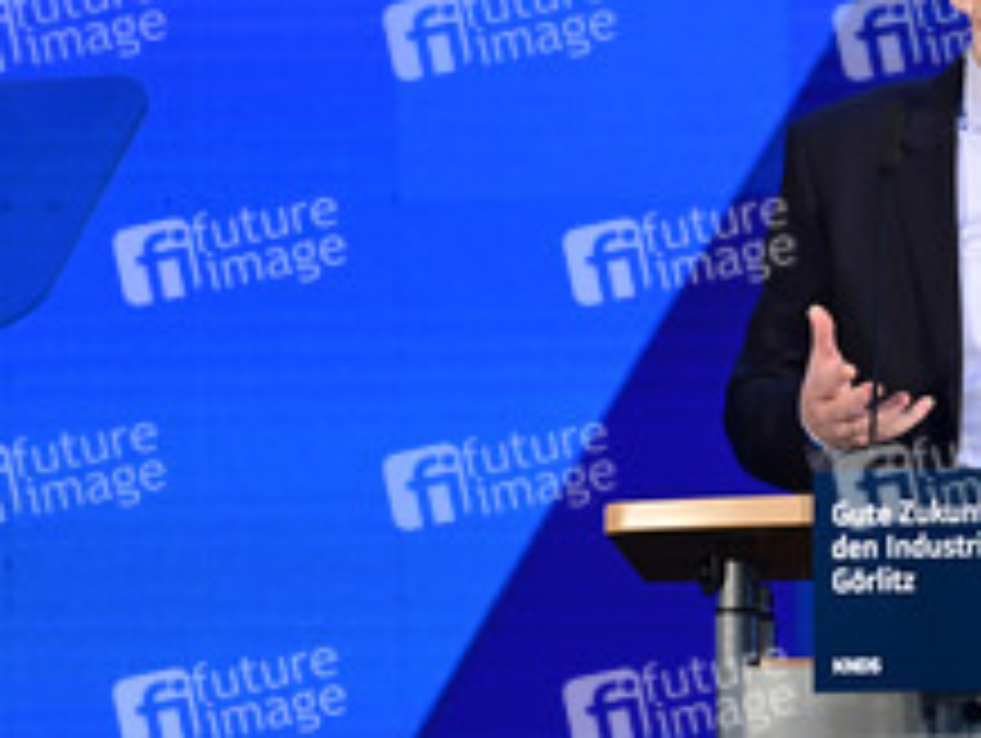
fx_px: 11263
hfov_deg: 5.0
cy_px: 140
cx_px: 1010
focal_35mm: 397
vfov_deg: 3.8
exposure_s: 1/400
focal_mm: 200
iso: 1600
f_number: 3.5
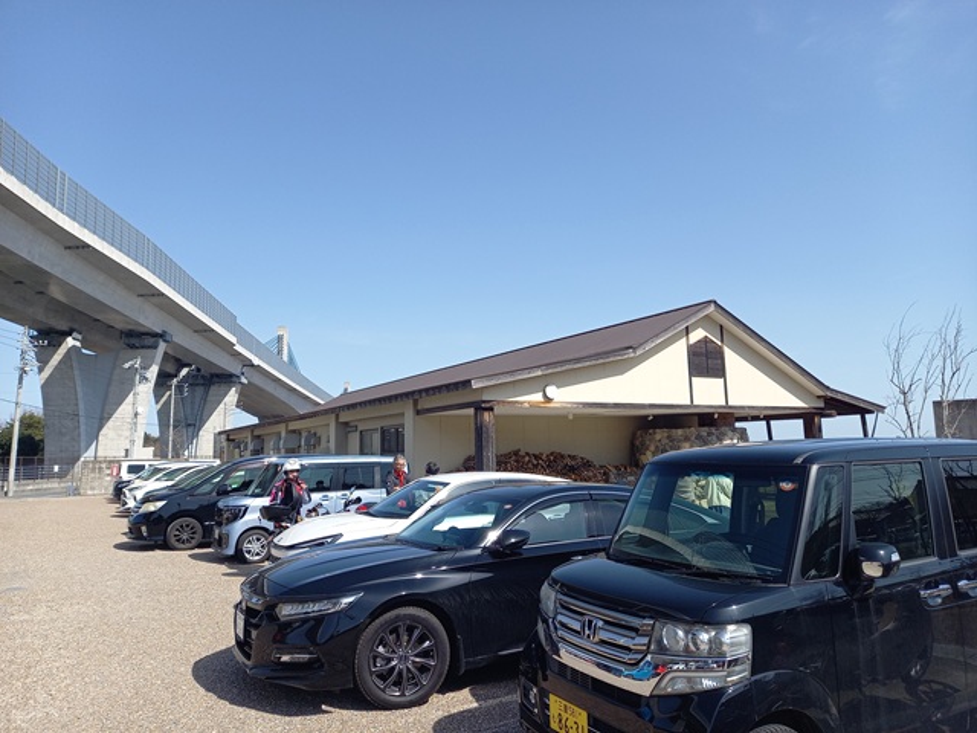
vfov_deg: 54.9
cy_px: 366
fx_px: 706
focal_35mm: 25
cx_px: 488
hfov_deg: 69.4
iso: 50
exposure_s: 1/921
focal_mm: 4.65
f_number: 1.8
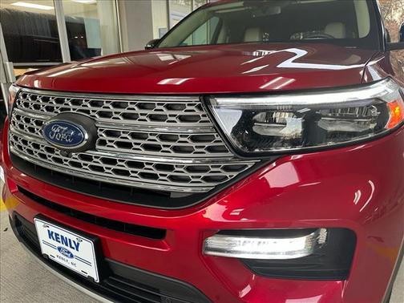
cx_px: 202
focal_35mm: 24
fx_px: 280
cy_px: 152
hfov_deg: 71.6
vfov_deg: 56.8
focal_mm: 6.86
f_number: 1.78
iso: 160
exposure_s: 1/60
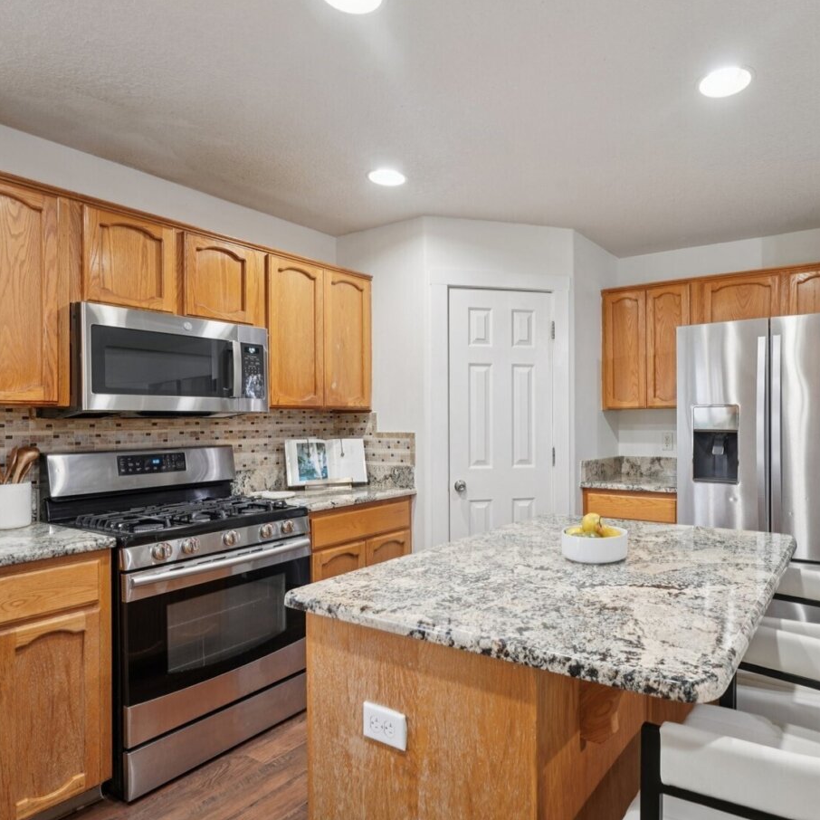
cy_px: 418
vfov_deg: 72.1
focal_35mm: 21
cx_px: 529
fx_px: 563
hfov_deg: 70.6
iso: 400
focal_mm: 16
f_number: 8
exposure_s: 1/5
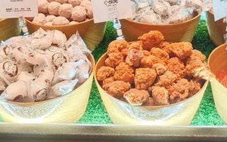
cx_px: 120
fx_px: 322
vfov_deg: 24.4
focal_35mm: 52
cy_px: 23
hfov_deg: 38.8
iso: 320
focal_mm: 2.03
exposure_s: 1/30
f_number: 1.8
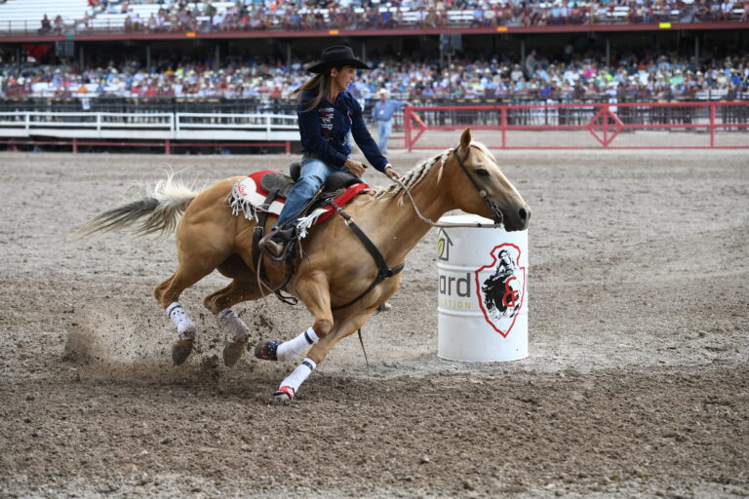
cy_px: 250
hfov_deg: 20.0
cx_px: 374
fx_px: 2122
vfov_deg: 13.4
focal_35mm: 102
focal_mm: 102
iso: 1250
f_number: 4
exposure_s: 1/2000
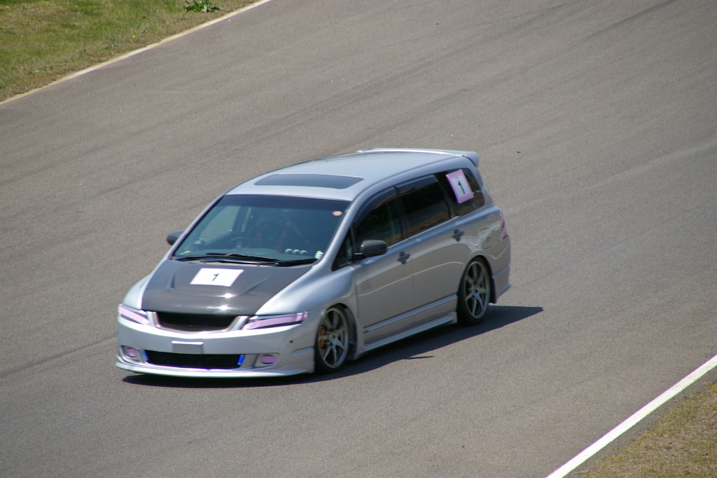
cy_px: 239
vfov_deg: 3.7
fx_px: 7466
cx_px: 358
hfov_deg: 5.5
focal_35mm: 375
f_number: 8
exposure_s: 1/500
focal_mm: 250
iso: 200
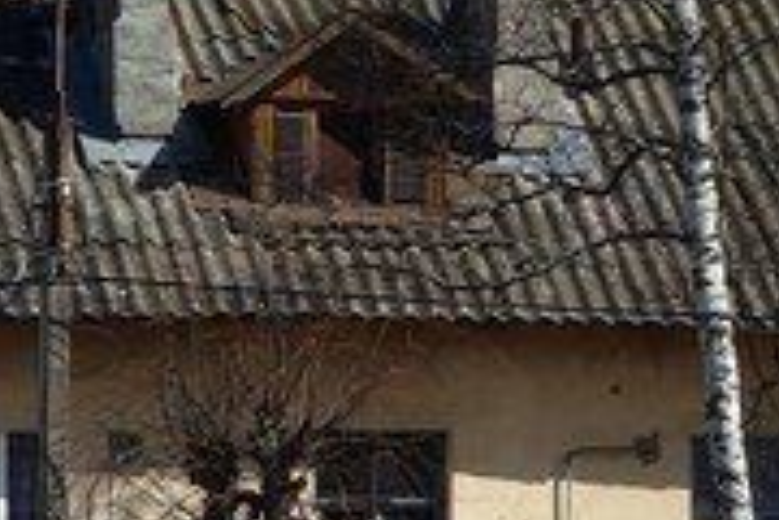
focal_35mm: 357
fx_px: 7724
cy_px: 444
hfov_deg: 5.7
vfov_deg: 3.8
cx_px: -736
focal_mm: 16.99
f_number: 5.6
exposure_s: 1/640
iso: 125
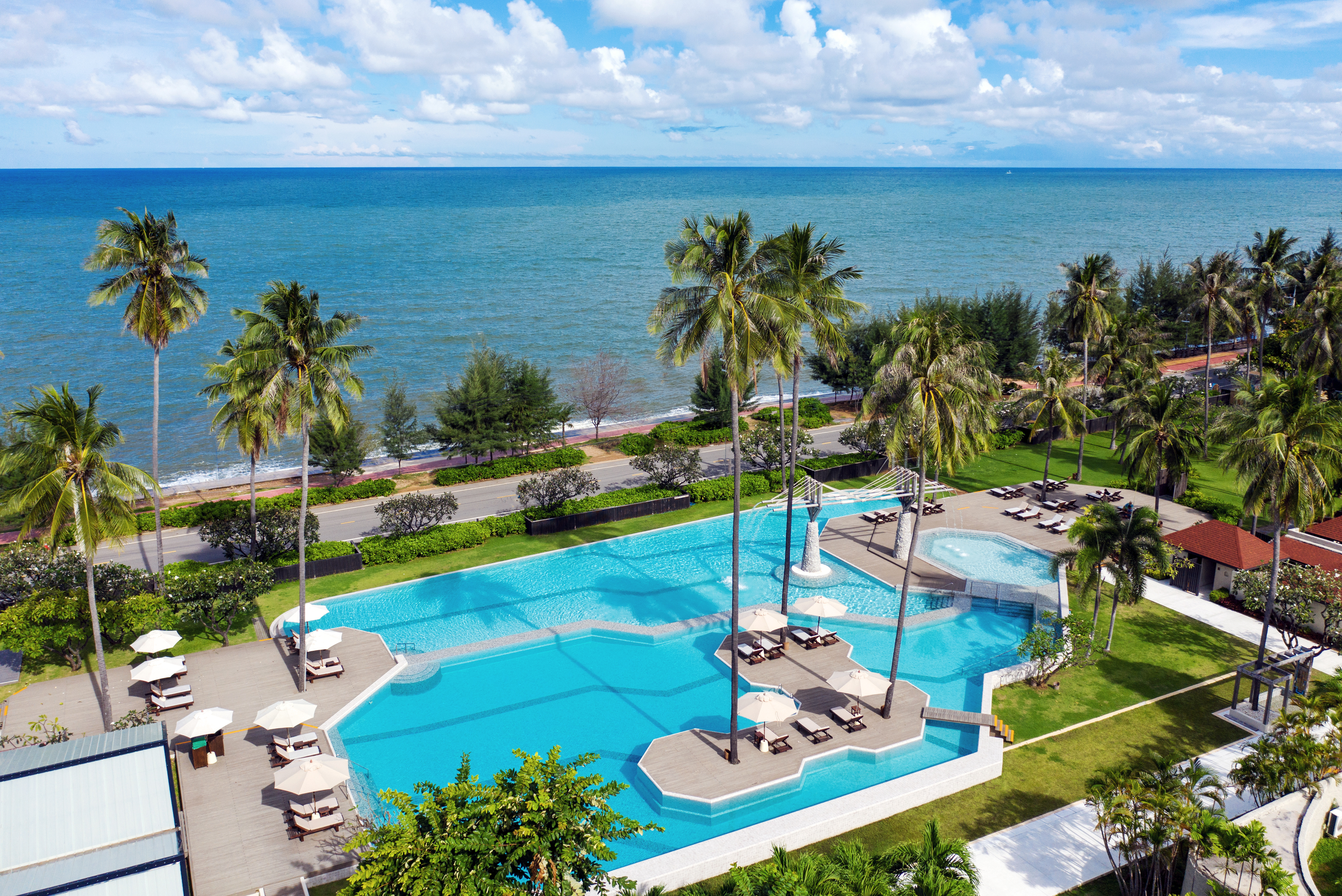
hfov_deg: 65.4
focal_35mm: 28
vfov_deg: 46.5
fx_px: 1044
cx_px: 671
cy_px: 448
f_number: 3.5
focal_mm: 10.26
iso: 100
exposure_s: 1/1250
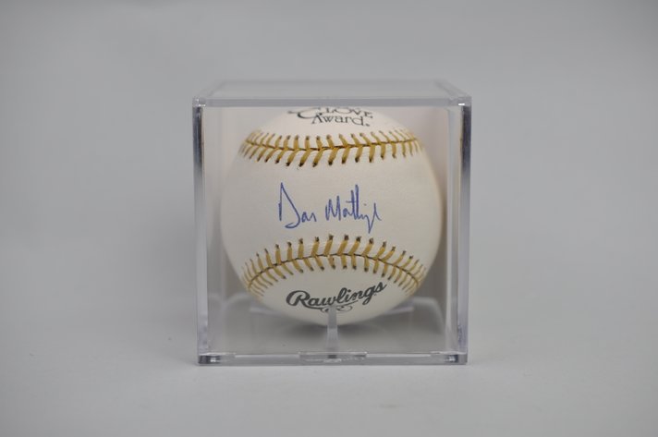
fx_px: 1095
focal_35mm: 60
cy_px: 218
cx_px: 329
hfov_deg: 33.4
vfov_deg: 22.6
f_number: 5
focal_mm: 40
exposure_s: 1/100
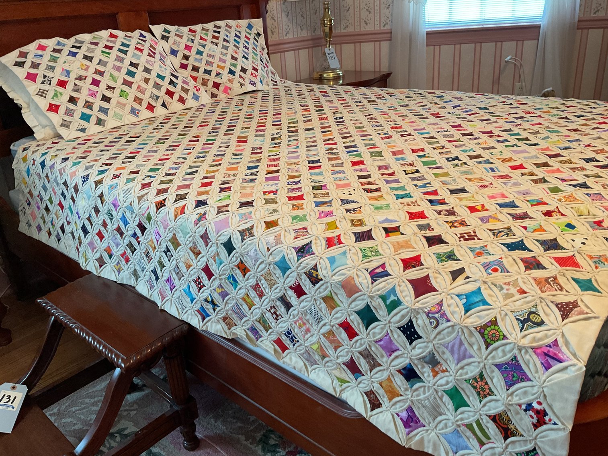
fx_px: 509
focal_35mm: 29
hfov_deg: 61.7
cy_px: 228
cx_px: 304
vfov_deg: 48.2
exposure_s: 1/60
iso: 125
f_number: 1.8
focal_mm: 3
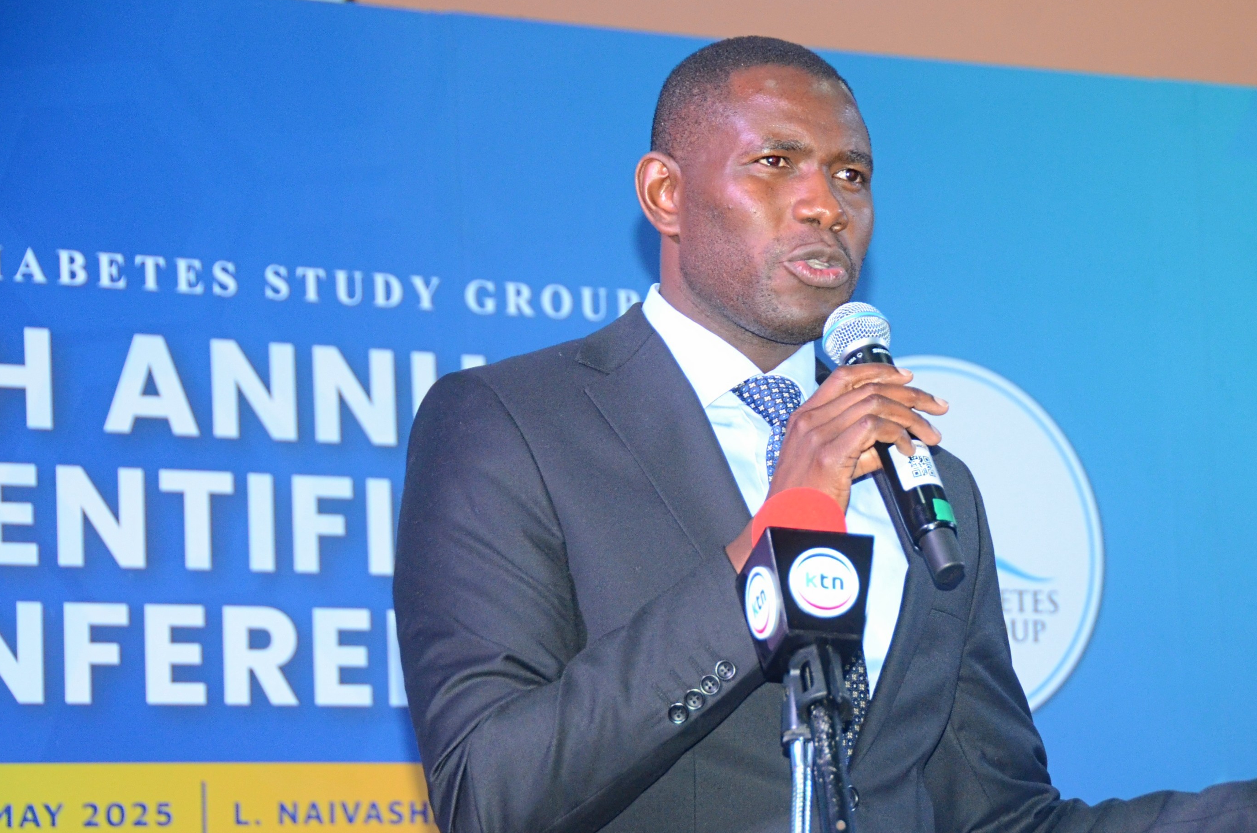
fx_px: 4913
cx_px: 831
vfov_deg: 9.7
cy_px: 521
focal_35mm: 141
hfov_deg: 14.6
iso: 1250
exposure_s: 1/160
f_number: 5
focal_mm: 70
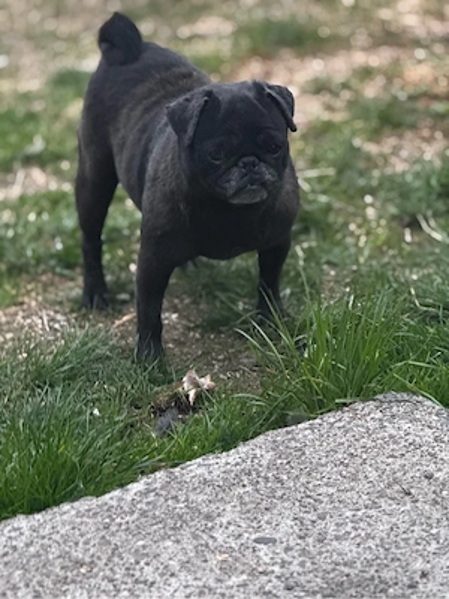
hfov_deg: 12.3
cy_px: 300
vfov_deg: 16.4
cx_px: 224
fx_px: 2075
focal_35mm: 120
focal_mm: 15.66
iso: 250
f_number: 2.8
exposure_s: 1/76
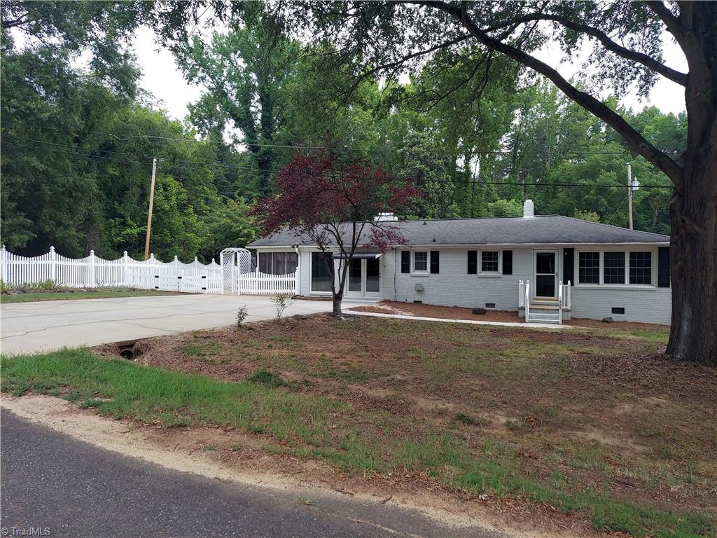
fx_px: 497
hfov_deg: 71.6
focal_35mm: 24
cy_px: 269
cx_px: 358
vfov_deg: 56.8
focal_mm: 5.23
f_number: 1.8
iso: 50
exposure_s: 1/416
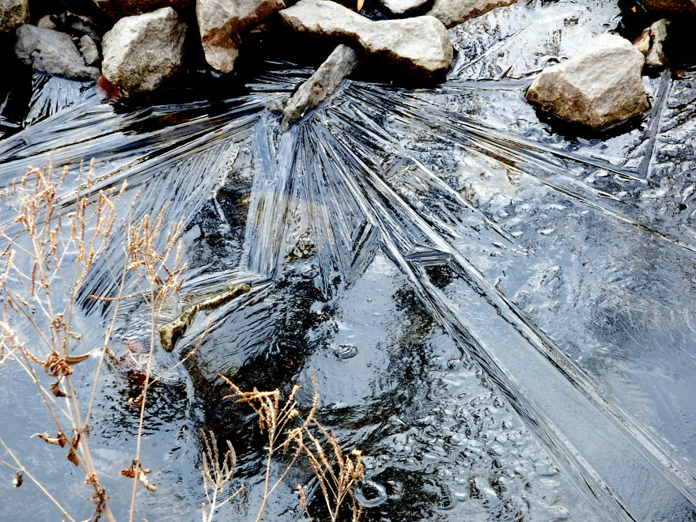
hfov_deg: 9.7
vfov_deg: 7.2
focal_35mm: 205
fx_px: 4122
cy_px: 261
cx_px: 348
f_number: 8
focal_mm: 36.77
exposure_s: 1/20
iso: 100
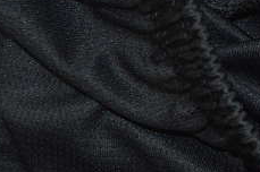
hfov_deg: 9.0
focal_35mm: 212
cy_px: -35
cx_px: 561
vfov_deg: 6.4
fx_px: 1529
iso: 400
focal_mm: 30
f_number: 8
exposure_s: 1/200
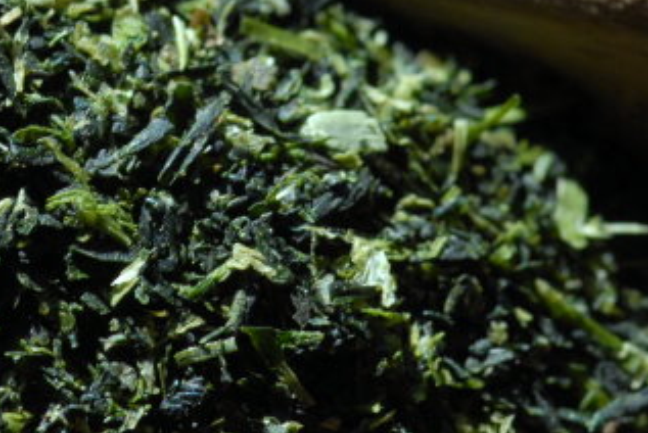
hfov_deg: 4.8
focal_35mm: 423
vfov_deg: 3.3
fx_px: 7627
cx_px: -167
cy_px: 67
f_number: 13
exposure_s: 1/320
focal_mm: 105
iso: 400
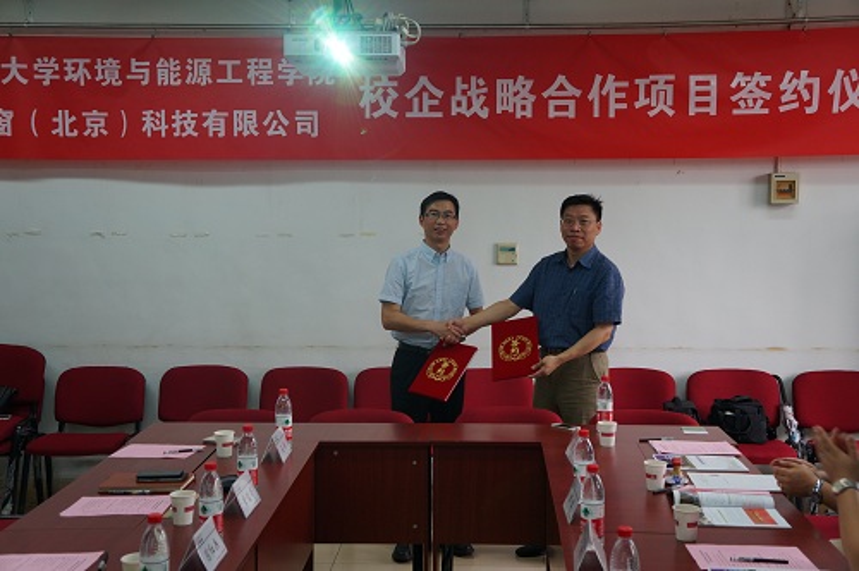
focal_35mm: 46
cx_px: 430
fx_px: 1108
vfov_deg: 28.9
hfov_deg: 42.4
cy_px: 286
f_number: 4
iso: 250
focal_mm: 31
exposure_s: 1/60
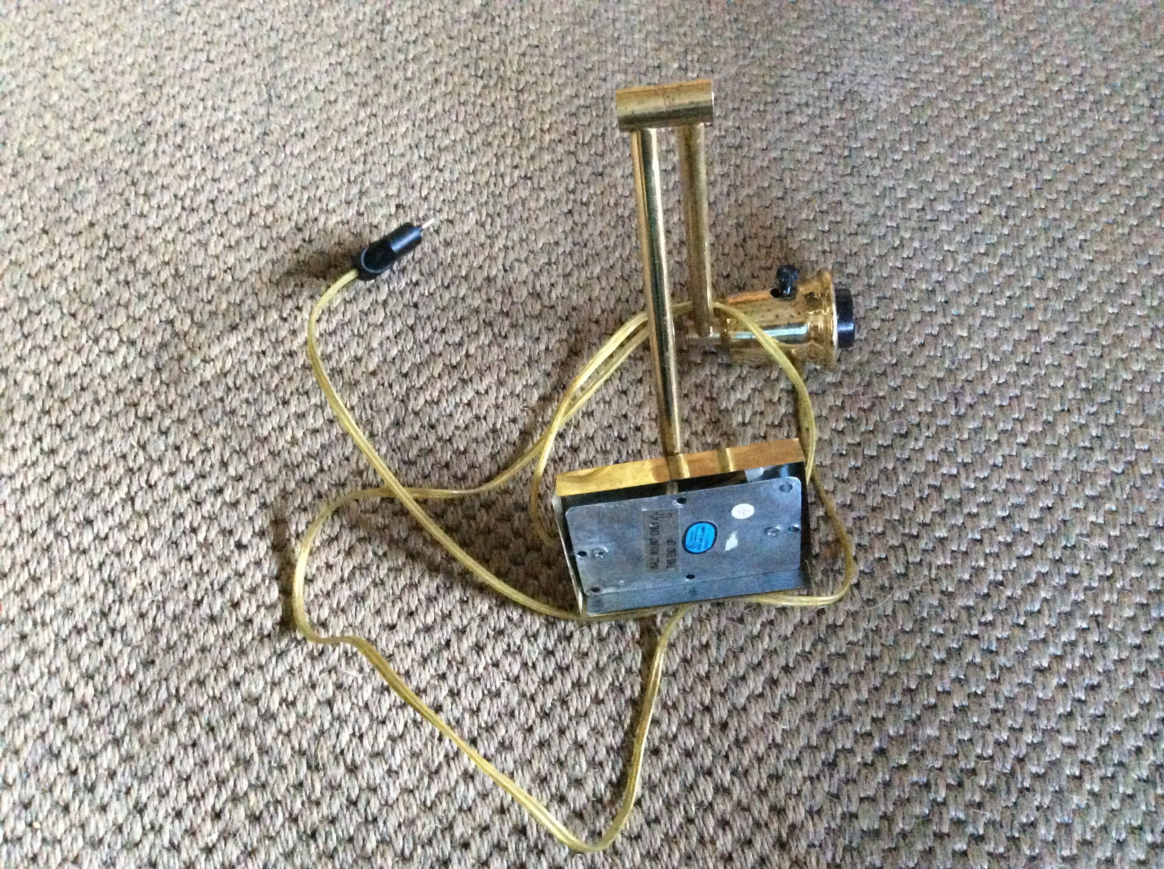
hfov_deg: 56.9
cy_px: 434
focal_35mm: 32
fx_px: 1074
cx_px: 582
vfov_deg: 44.1
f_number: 2.4
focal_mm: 3.3
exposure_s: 1/17
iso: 640
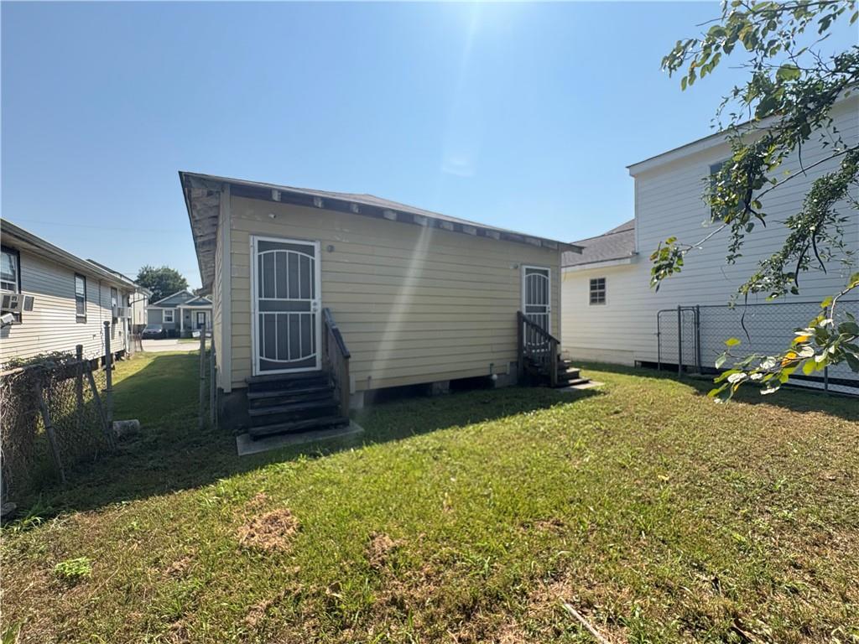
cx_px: 430
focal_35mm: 14
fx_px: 347
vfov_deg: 85.7
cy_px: 322
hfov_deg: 102.1
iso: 50
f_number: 2.2
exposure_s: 1/1567
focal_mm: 2.22
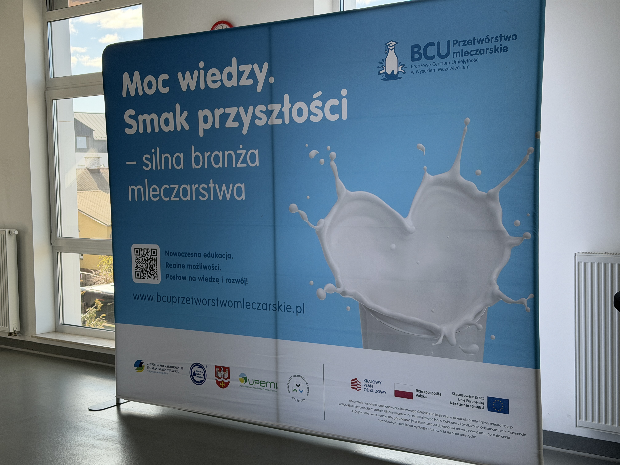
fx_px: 860
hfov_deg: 39.7
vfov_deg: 30.3
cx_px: 310
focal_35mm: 48
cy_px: 232
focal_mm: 6.76
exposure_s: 1/557
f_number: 1.78
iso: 100
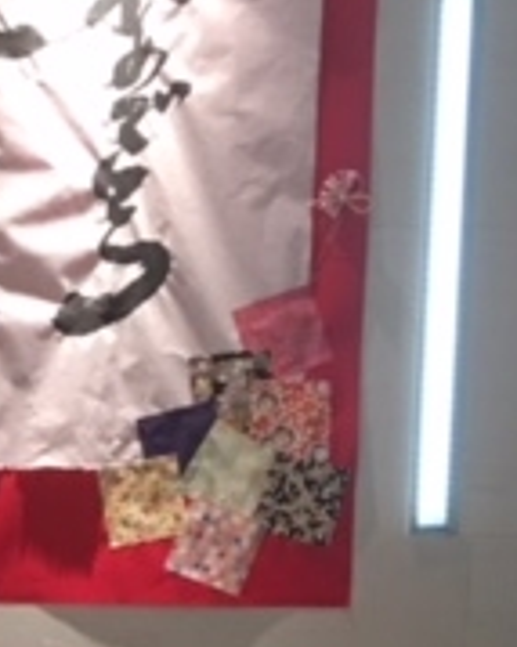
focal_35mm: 101
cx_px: -228
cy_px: 719
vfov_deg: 18.3
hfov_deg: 14.3
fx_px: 1933
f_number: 2.2
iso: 100
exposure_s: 1/15
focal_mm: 4.15
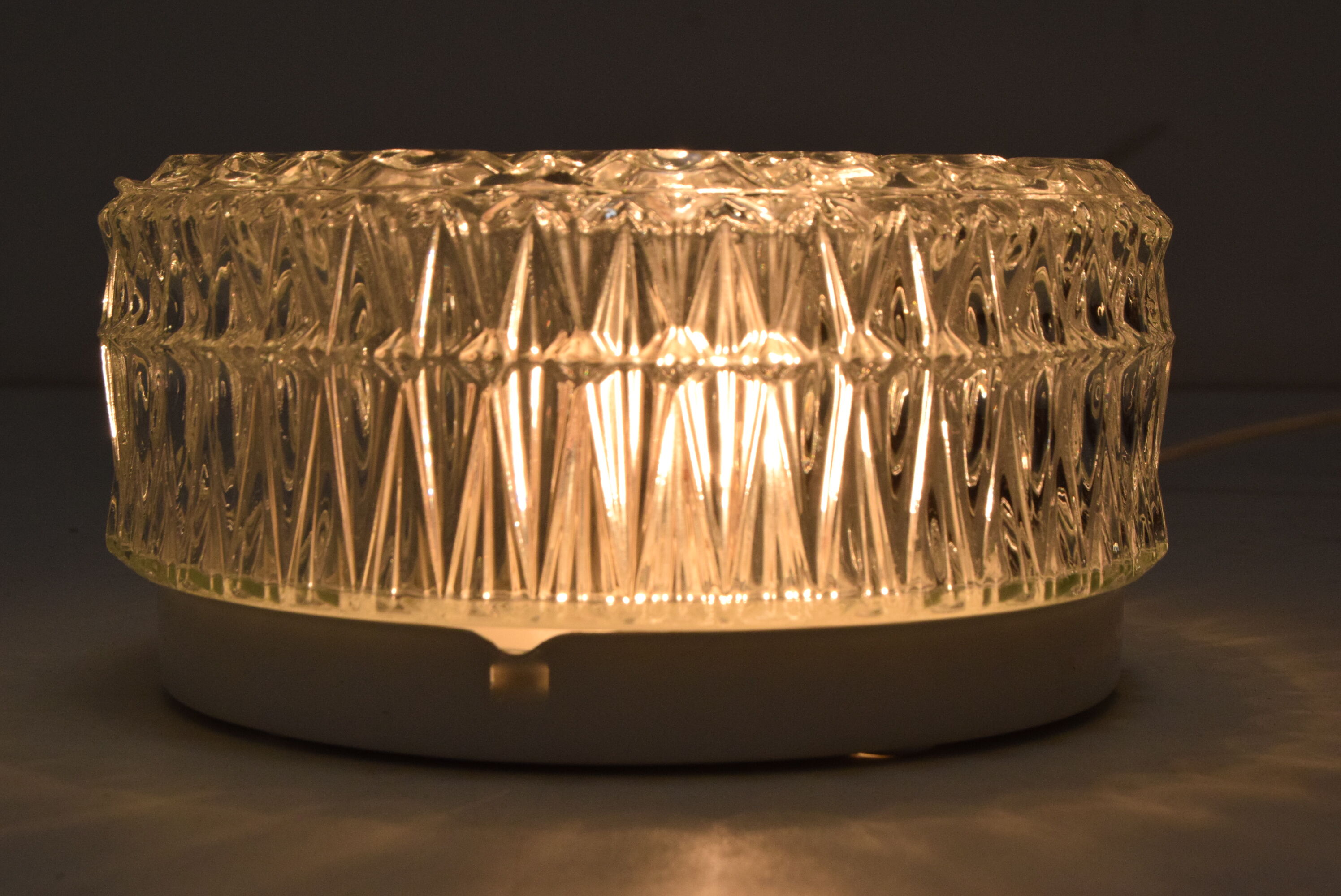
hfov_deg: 27.0
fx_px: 2796
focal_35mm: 75
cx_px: 670
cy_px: 448
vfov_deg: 18.2
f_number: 16
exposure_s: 1/1000
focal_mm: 50
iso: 1600
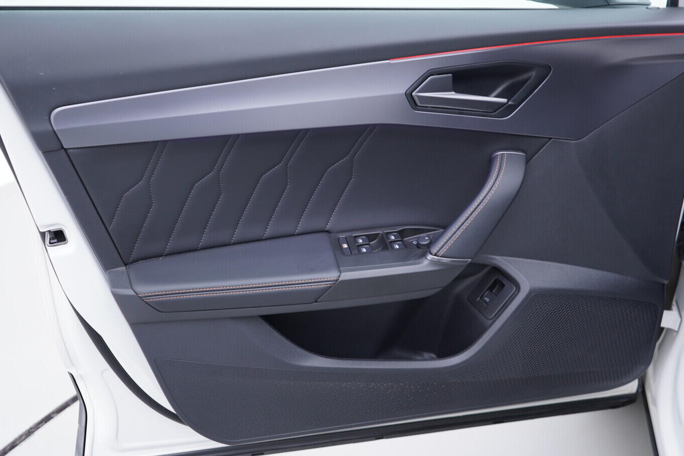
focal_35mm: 38
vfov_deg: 35.0
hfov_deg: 50.7
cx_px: 325
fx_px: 722
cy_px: 239
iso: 125
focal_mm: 24
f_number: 2.8
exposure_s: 1/40
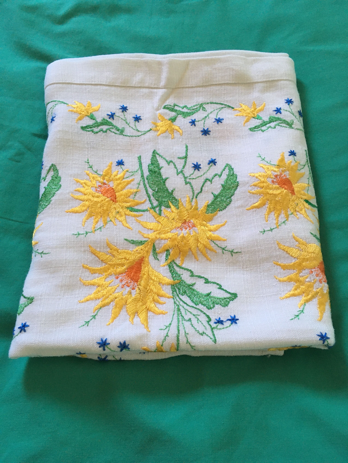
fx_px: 389
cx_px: 174
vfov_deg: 61.7
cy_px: 232
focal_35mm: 29
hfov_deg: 48.2
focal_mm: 4.15
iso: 160
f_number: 2.2
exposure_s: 1/33
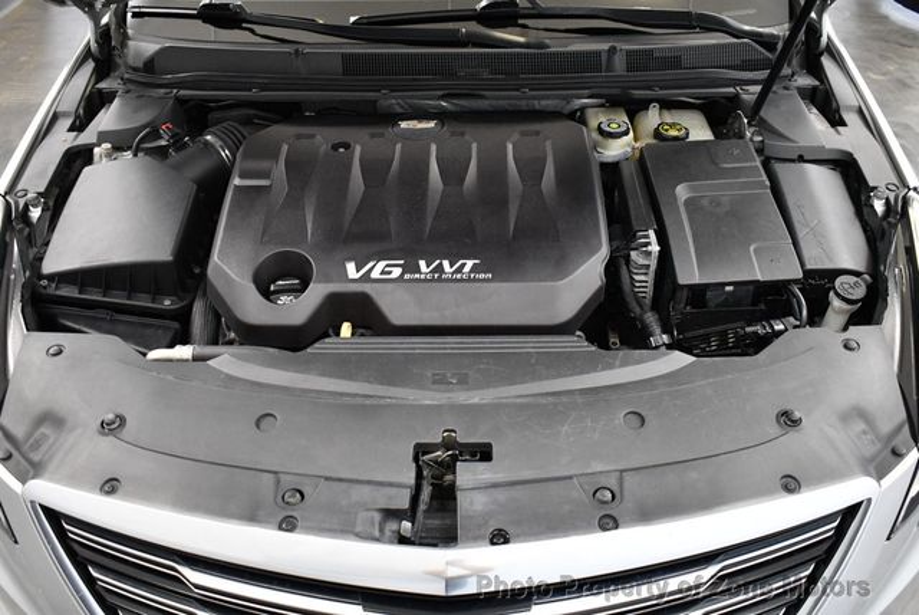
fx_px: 920
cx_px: 460
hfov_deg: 53.1
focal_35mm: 36
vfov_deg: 36.9
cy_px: 308
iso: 2000
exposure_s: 1/125
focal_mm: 18
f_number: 3.5
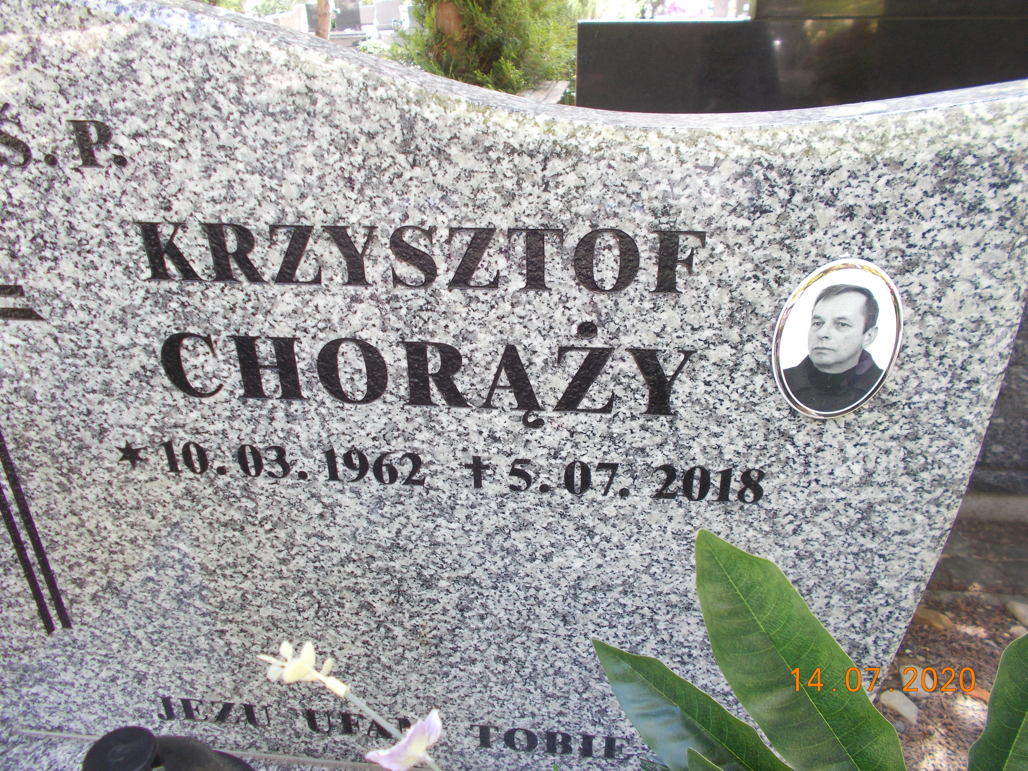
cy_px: 386
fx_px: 772
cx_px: 514
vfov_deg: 53.1
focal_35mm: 26
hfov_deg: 67.3
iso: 80
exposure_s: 1/25
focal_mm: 4.6
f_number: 3.2
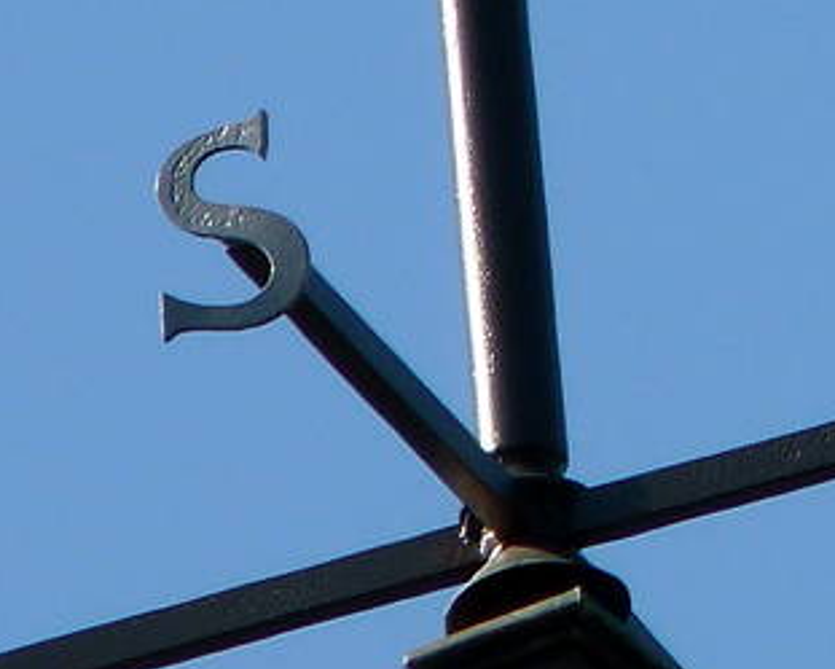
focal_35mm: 3061
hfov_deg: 0.6
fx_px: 75670
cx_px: 1254
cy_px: -613
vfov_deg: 0.5
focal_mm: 108
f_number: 5.6
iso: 80
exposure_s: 1/320
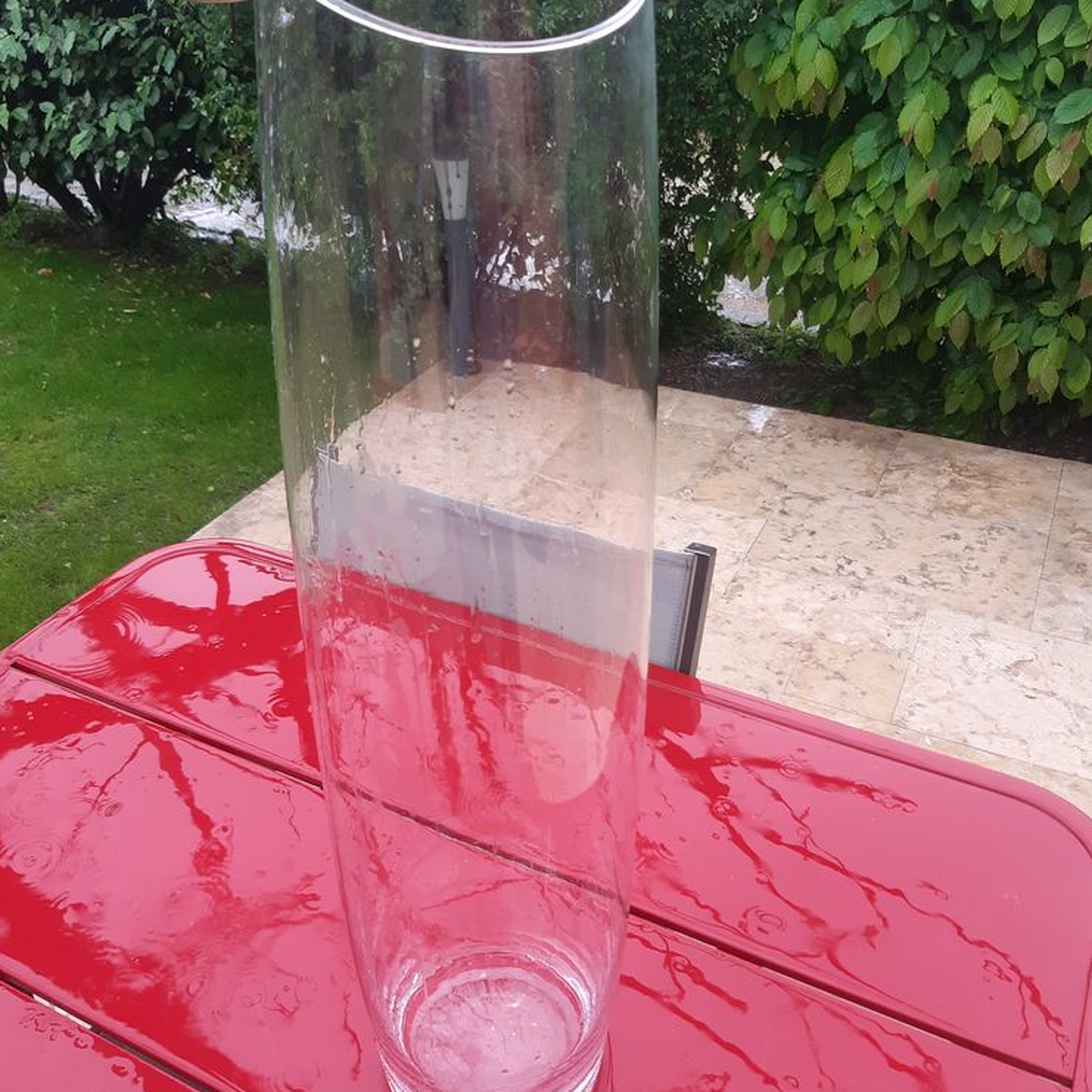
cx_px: 541
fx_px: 1106
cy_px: 539
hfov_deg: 52.5
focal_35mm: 31
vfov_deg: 52.5
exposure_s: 1/100
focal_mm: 3.92
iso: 64
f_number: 1.7
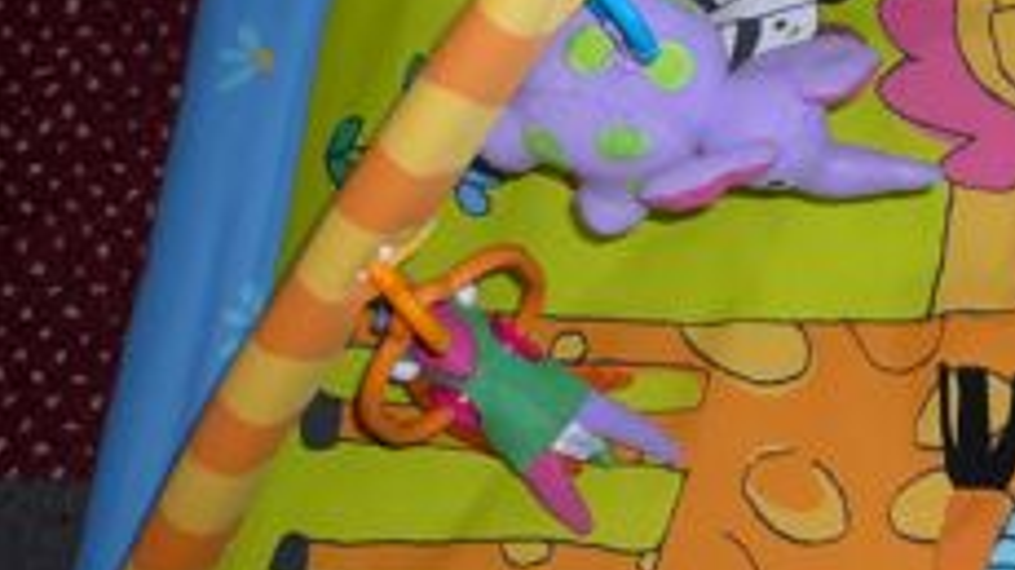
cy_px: -93
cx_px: 1192
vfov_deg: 13.8
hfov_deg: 23.1
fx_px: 2286
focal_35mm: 85
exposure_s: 1/30
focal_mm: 4.6
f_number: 2.8
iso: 100
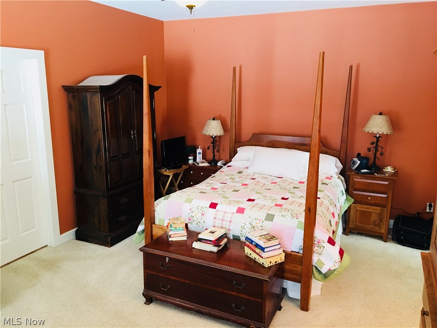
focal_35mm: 29
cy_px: 164
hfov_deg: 61.7
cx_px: 218
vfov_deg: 48.2
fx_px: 366
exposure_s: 1/30
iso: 125
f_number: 2.2
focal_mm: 4.15
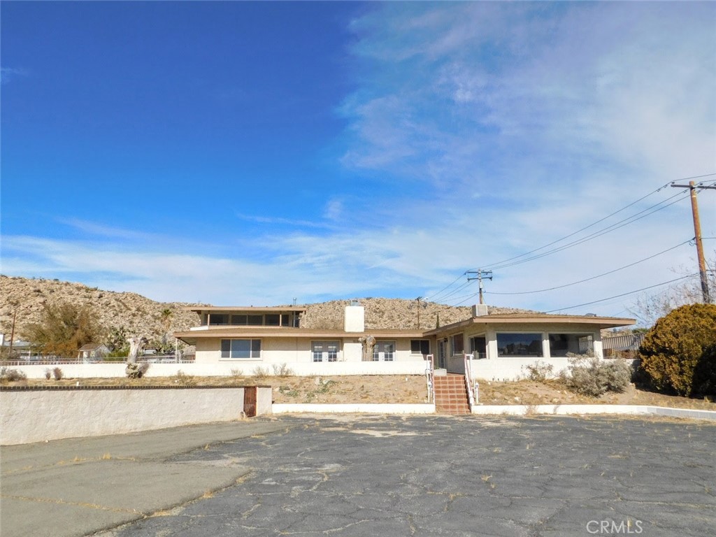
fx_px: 579
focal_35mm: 28
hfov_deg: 63.4
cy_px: 268
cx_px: 358
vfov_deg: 49.7
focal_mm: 4.9
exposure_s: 1/800
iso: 125
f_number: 6.4
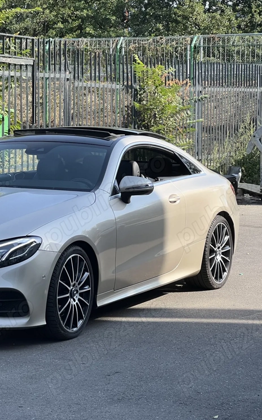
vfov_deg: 18.9
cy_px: 211
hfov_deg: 11.8
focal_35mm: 110
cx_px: 38
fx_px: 1256
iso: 32
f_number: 2.8
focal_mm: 9
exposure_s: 1/212
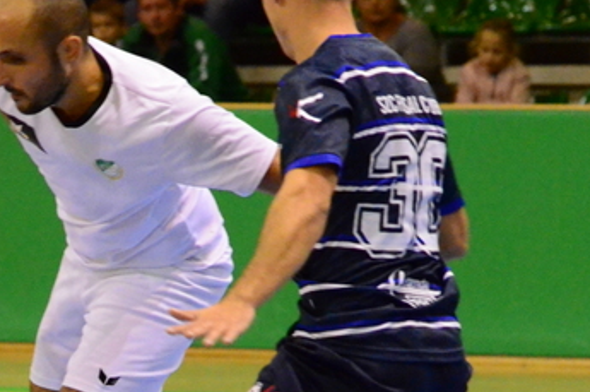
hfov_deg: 4.2
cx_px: 7
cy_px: 310
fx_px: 7970
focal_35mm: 487
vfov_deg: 2.8
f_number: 5.6
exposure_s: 1/400
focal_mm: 140
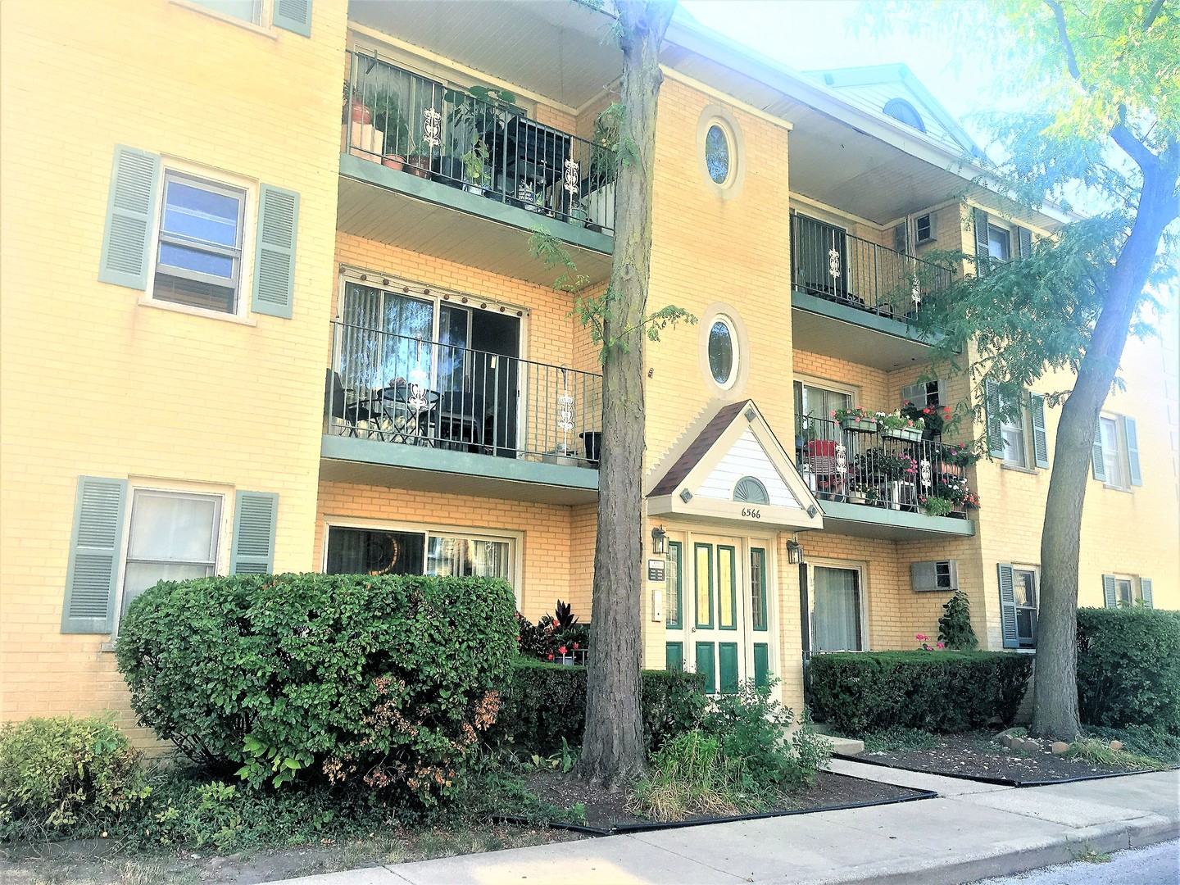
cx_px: 590
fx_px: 989
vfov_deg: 48.2
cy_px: 442
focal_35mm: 29
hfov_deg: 61.7
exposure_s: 1/128
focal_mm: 4.15
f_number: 2.2
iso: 25
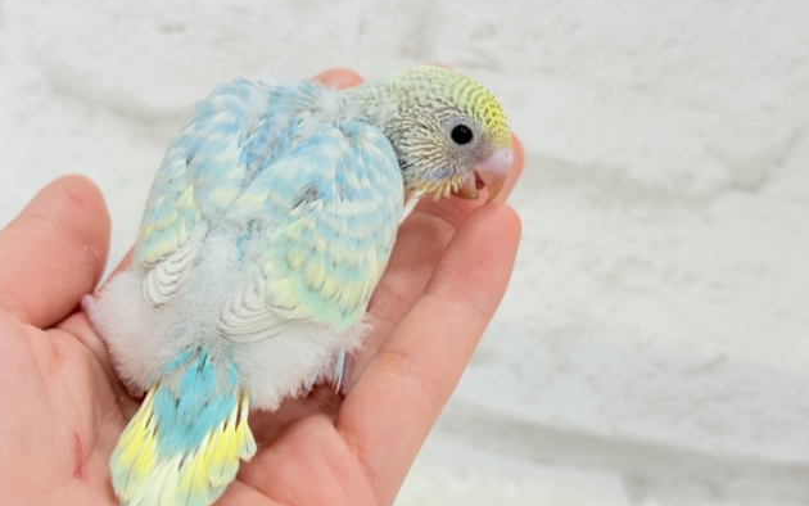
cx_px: 401
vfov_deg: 23.1
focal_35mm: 56
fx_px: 1235
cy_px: 271
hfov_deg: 36.3
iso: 80
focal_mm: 5.96
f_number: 1.6
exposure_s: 1/100
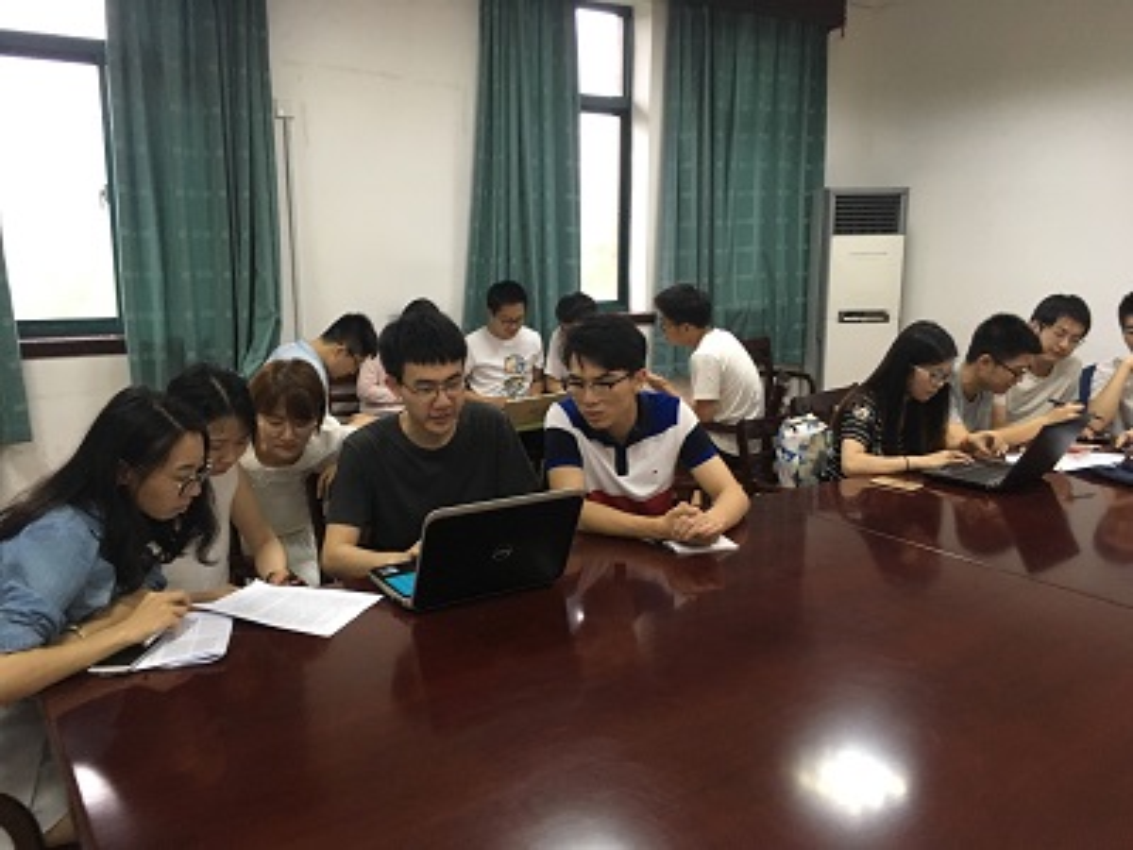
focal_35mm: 29
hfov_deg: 61.7
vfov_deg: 48.2
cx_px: 566
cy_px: 425
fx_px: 949
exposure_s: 1/33
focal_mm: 4.15
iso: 250
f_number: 2.2
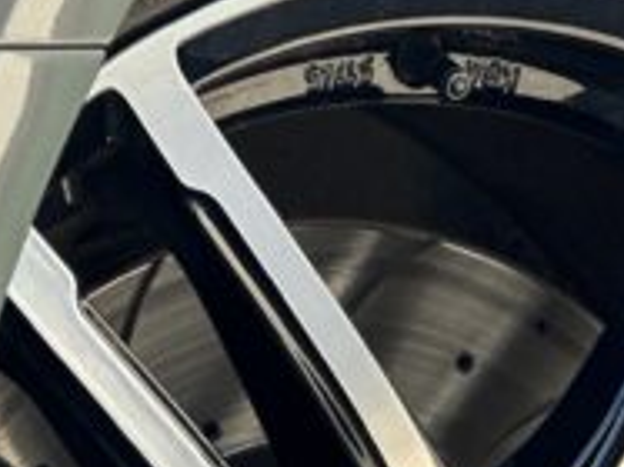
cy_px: 817
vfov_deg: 4.5
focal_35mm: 329
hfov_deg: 6.0
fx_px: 5927
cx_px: 491
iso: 40
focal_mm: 9
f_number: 2.8
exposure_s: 1/121
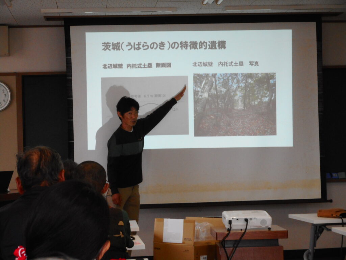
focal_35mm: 89
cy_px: 130
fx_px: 890
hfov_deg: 22.0
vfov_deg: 16.6
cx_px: 173
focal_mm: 15.9
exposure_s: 1/60
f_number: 5.6
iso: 400
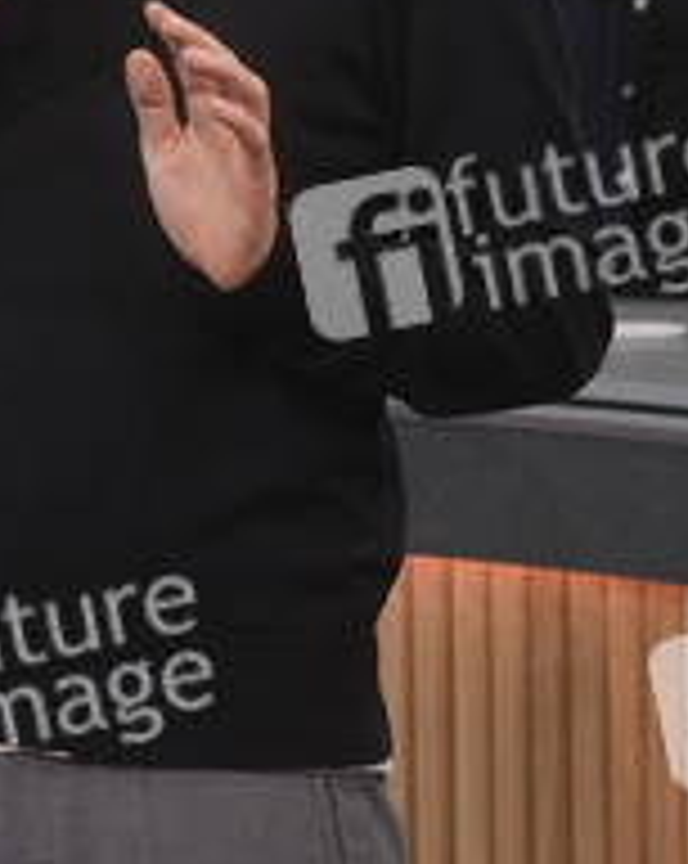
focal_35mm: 88
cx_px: 112
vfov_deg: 21.1
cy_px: 9
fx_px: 2245
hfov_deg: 17.2
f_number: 2.2
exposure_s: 1/200
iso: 640
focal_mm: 30
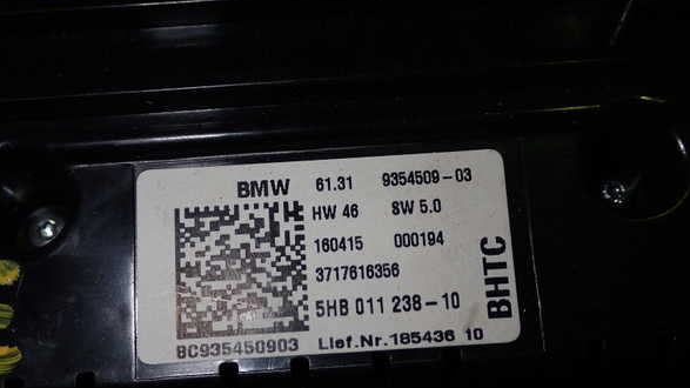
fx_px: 896
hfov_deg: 42.1
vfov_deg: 24.4
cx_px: 351
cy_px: 219
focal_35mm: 49
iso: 200
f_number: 9
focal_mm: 7.84
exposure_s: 1/40
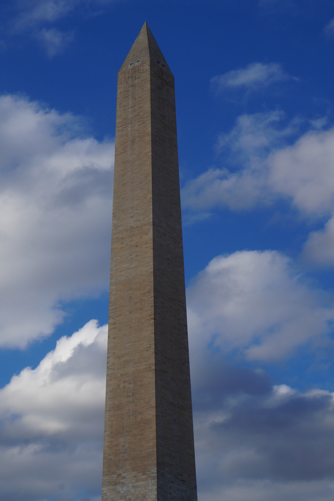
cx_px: 129
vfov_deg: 26.1
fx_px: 1082
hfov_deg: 17.5
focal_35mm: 78
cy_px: 232
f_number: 16
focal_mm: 39
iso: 100
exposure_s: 1/160
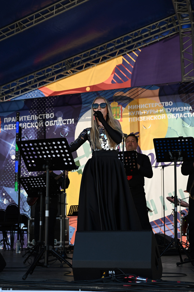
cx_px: 97
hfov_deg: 26.4
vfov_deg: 38.9
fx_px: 413
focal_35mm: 51
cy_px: 146
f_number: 5.6
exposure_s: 1/200
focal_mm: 51
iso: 160
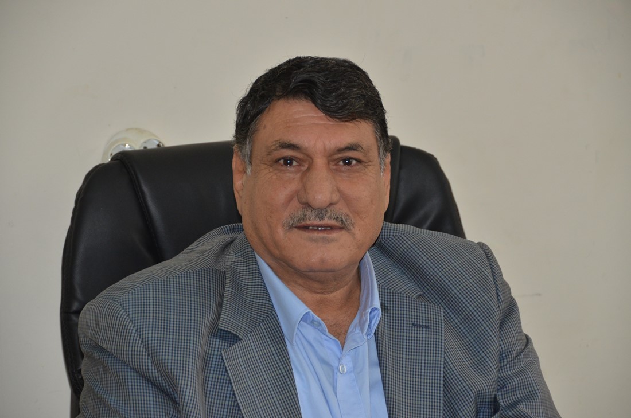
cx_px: 316
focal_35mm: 158
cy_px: 209
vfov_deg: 8.7
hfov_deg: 13.1
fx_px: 2755
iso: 800
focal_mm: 105
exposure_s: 1/60
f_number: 5.3
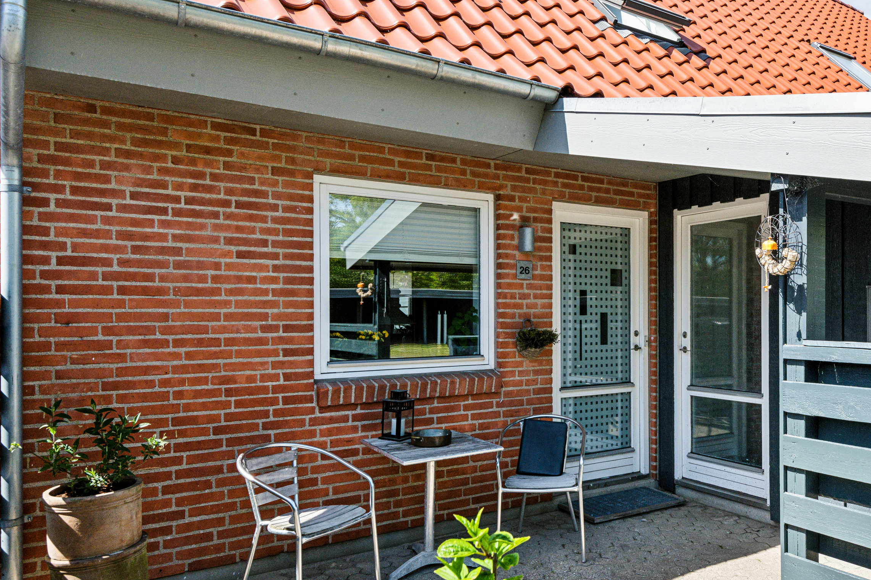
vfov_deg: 44.8
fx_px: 702
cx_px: 573
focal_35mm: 29
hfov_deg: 62.3
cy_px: 341
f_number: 11
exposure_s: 1/500
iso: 800
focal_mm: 22
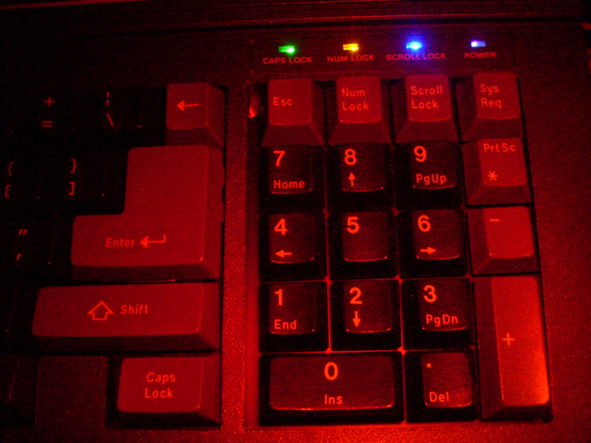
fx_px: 632
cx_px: 296
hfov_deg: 50.1
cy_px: 222
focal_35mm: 37
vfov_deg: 38.7
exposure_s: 1/60
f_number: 2.8
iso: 800
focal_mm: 6.2
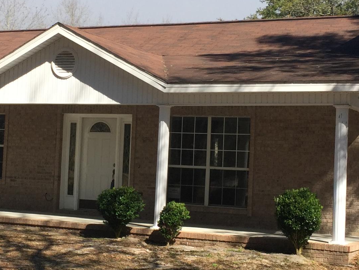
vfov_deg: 18.2
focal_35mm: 81
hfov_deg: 24.0
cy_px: 121
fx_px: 840
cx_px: 115
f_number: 2.2
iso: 32
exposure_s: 1/1412
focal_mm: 4.15
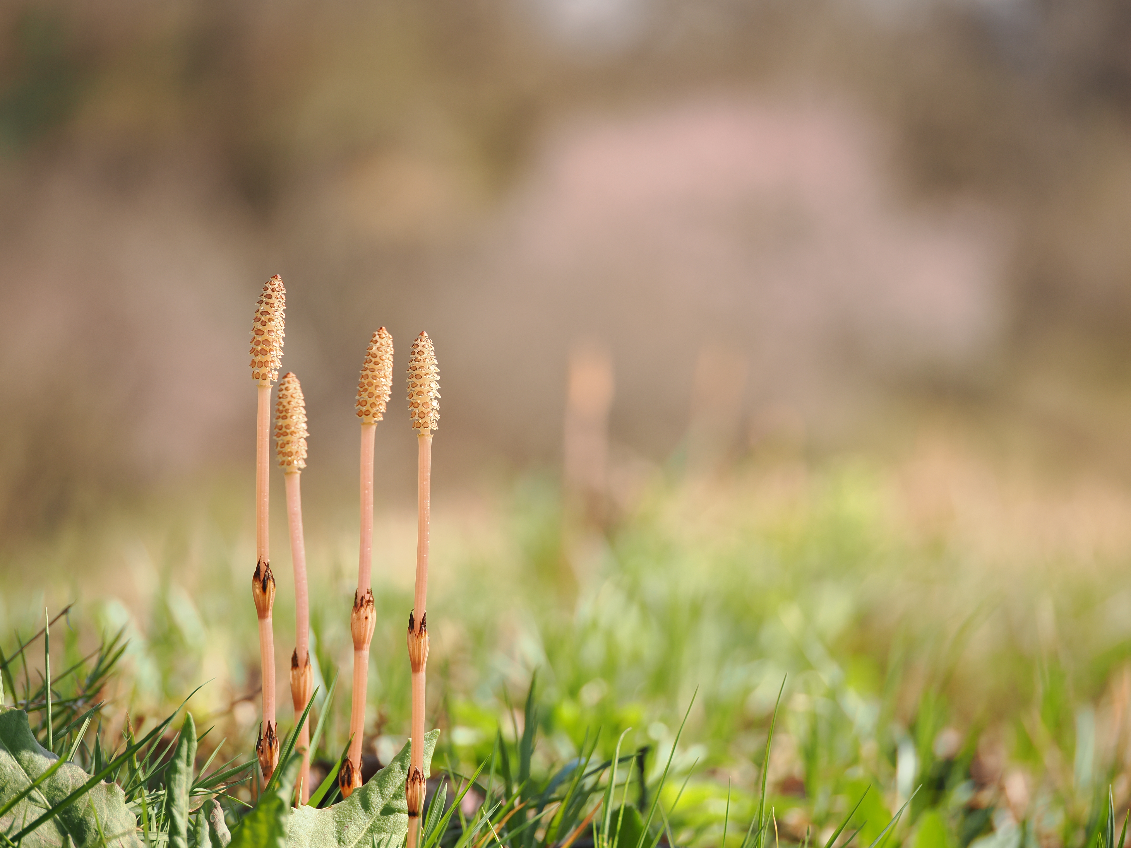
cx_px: 566
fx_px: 5881
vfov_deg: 8.2
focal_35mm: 180
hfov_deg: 11.0
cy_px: 424
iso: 200
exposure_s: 1/800
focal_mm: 90
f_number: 3.5
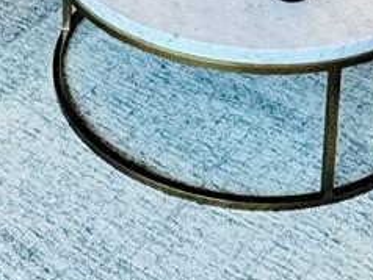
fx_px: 1014
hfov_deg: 20.8
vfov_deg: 12.9
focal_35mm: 94
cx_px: 169
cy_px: -347
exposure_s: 1/60
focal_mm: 2.22
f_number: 2.2
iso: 250
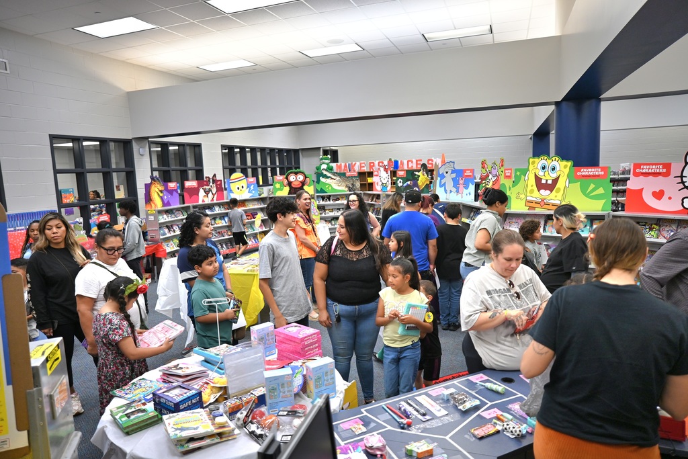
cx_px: 344
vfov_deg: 56.2
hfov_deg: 77.3
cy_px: 230
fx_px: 430
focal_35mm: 22
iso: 320
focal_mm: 15
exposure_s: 1/161
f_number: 1.7
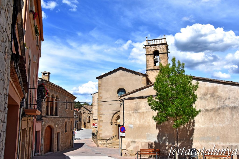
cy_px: 80
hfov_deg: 57.2
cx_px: 120
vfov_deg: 39.9
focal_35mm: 33
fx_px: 219
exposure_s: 1/1000
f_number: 16
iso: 1000
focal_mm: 22
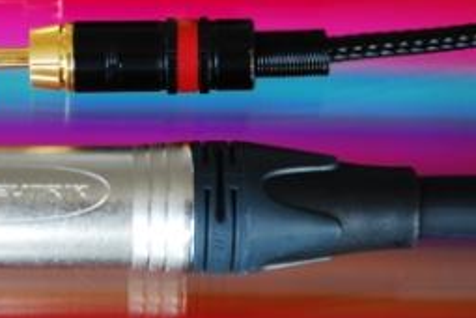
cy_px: 94
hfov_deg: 7.8
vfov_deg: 5.2
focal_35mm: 264
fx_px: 3490
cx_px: 125
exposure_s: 1/20
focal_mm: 100
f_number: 5.6
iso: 500
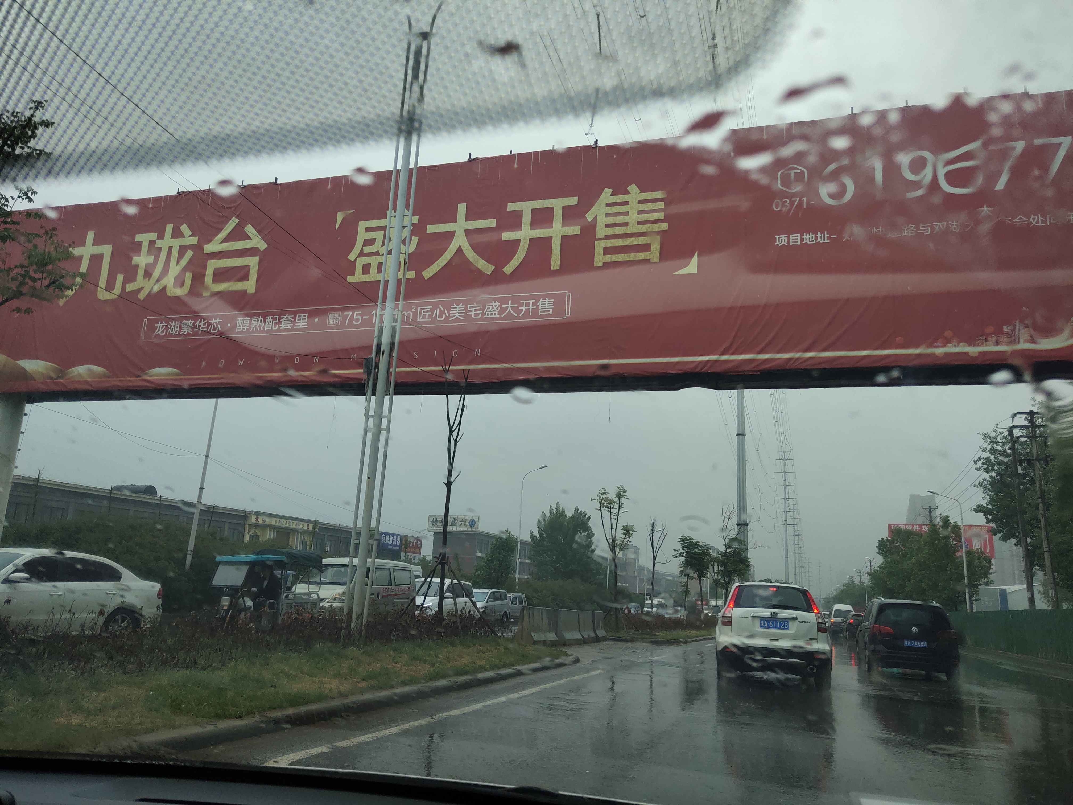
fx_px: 930
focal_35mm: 30
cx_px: 536
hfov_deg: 60.0
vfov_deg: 46.8
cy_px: 402
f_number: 1.8
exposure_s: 1/1225
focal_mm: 4.35
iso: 51
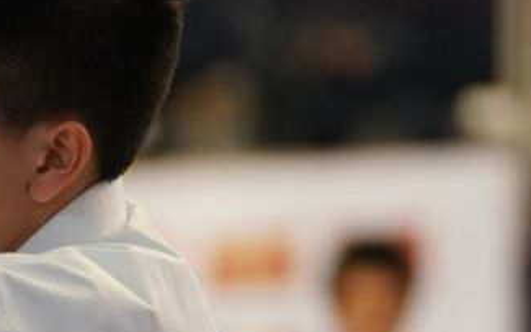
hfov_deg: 2.8
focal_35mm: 746
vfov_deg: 1.8
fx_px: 10794
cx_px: -327
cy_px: 657
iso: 1250
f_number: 2.8
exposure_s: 1/500
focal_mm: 132
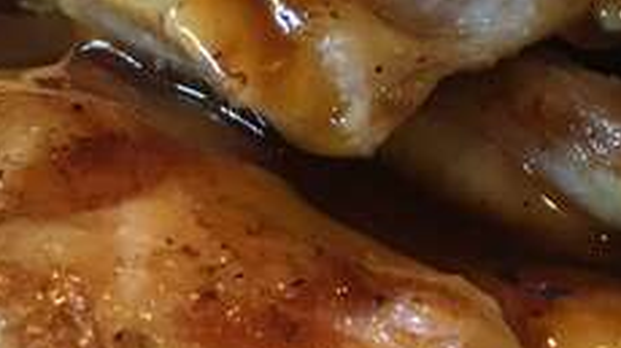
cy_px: -13
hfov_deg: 18.7
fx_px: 1810
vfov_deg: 10.9
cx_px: 675
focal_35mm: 110
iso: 160
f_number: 2.2
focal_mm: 4.15
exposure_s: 1/30
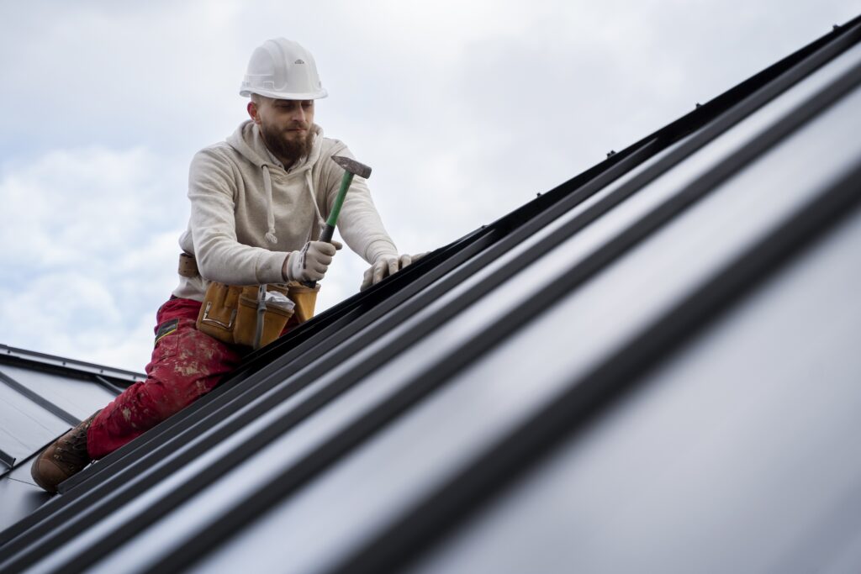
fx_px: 1794
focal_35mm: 75
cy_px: 287
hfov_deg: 27.0
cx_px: 430
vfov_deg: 18.2
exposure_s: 1/320
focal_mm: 75
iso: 200
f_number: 3.5
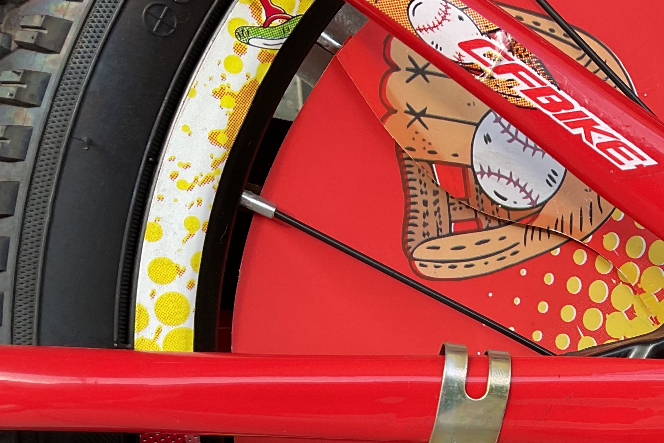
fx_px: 1162
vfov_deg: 20.9
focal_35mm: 63
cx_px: 671
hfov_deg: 29.7
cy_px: 443
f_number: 1.8
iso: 16
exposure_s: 1/145
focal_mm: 3
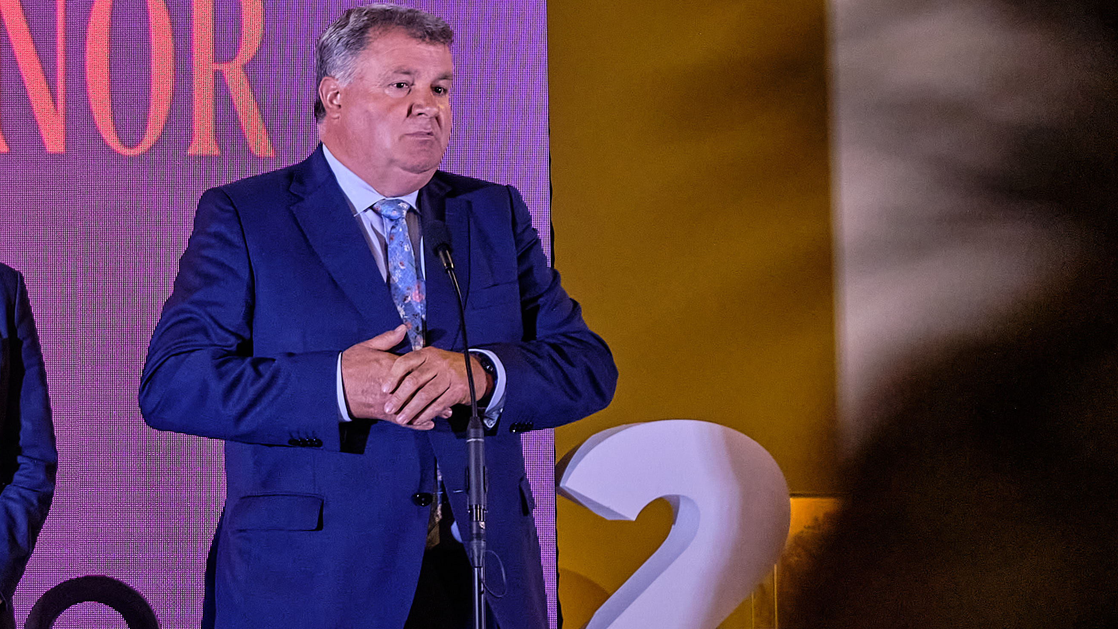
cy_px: 314
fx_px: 2283
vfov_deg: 15.7
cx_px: -76
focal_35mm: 77
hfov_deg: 25.7
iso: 2000
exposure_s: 1/100
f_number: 4
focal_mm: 21.9
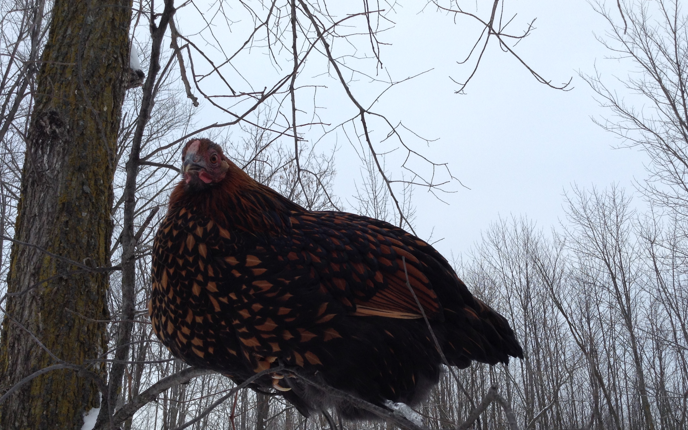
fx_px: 656
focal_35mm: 35
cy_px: 244
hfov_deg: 55.3
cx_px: 344
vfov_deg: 36.2
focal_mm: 3.3
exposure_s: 1/168
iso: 32
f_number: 2.4
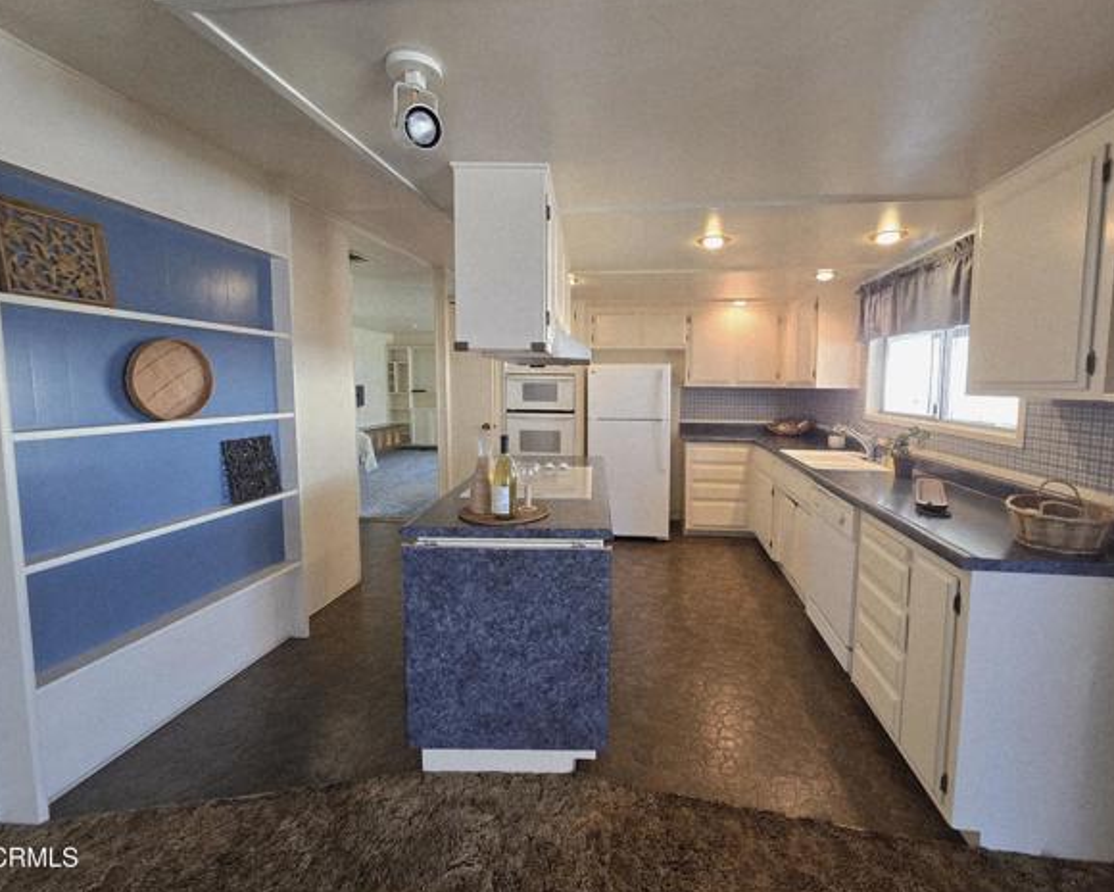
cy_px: 438
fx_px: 462
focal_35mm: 14
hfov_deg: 100.5
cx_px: 601
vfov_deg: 88.0
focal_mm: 2.2
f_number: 2.2
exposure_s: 1/60.2
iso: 200
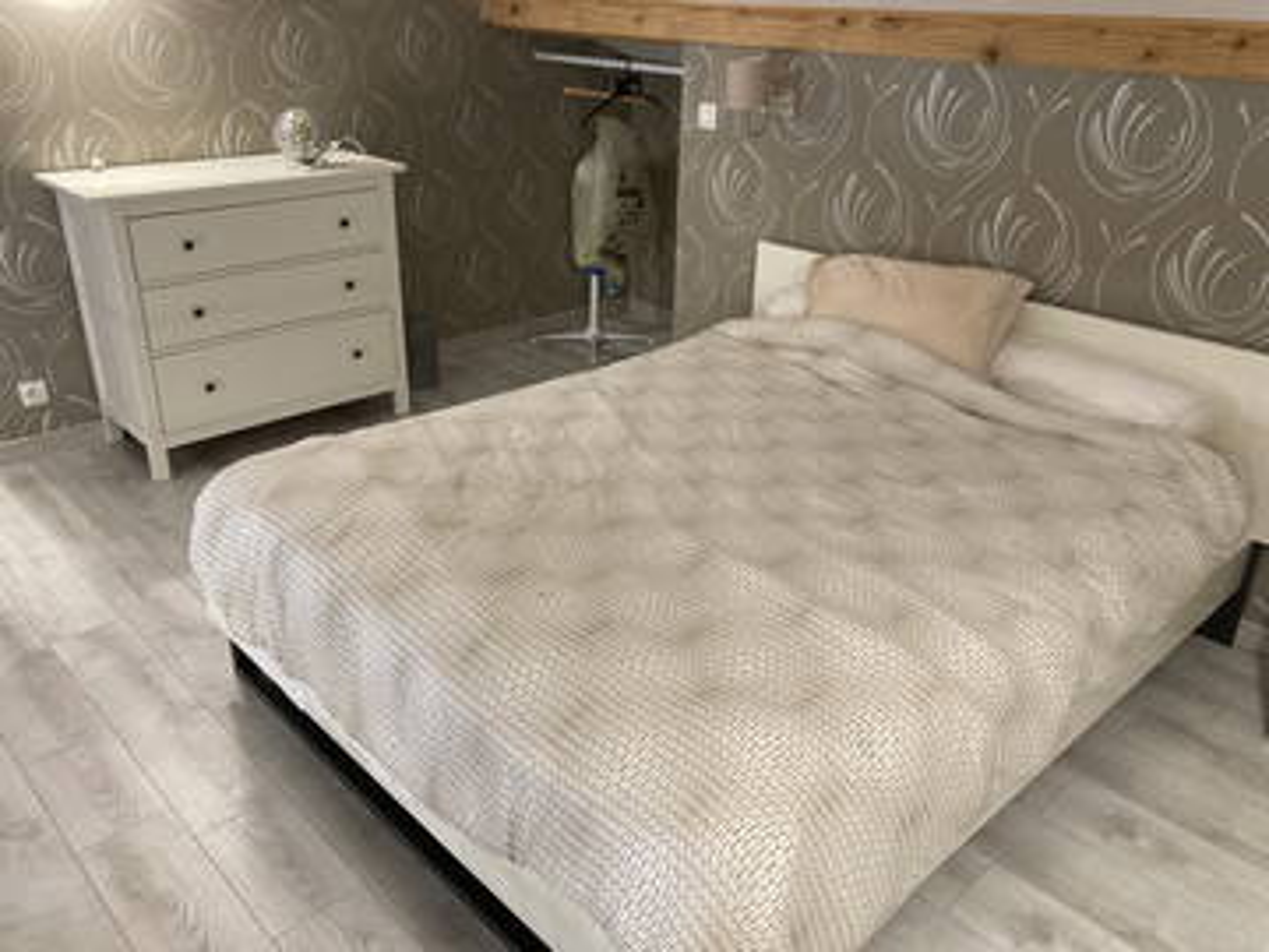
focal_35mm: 28
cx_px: 634
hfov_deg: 63.4
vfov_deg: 49.7
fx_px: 1026
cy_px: 476
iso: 250
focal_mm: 3.99
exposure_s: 1/50
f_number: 1.8
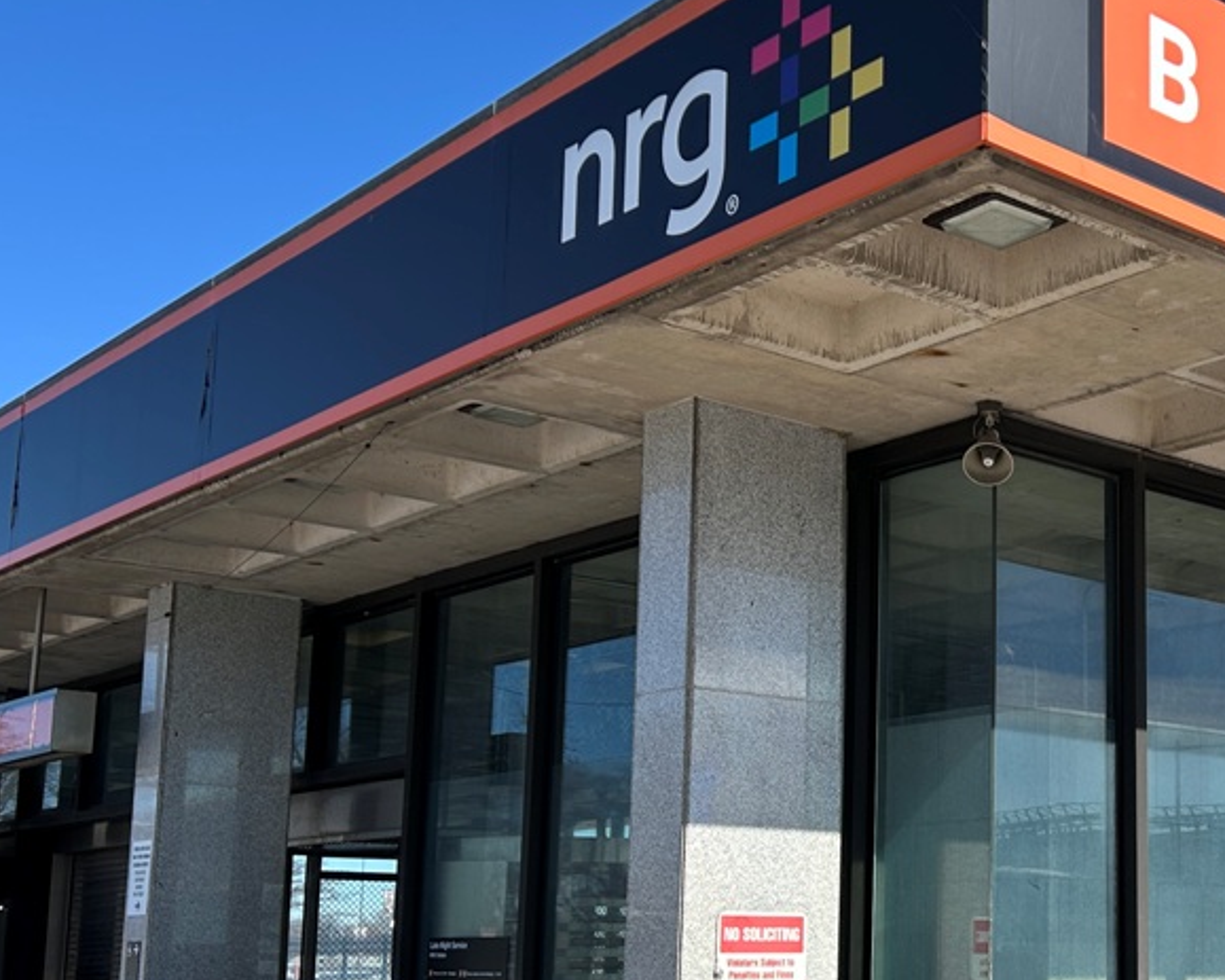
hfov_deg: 33.7
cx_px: 1075
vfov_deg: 28.4
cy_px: 659
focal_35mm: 53
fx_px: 1921
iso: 50
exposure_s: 1/3831
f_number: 1.5
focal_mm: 5.7
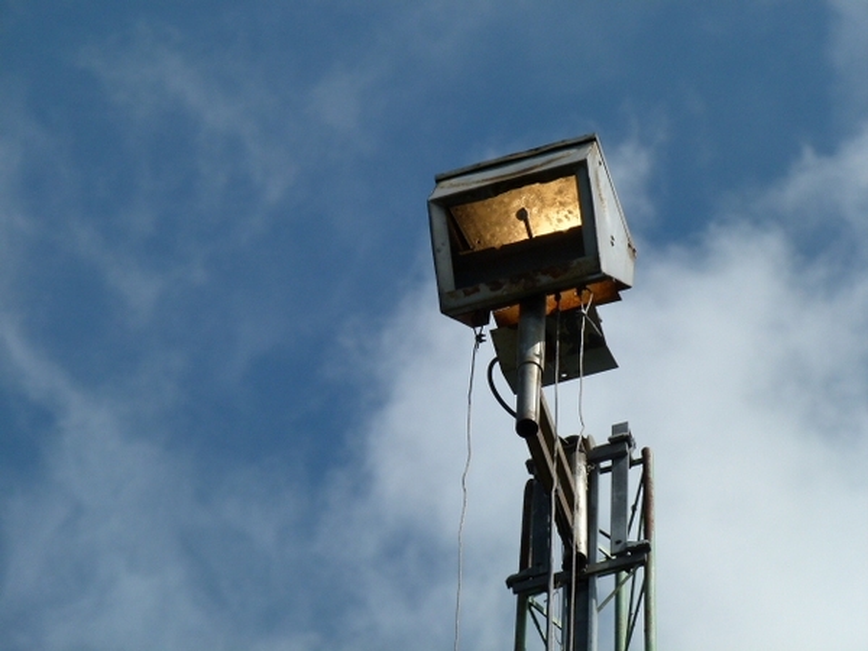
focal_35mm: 352
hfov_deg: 5.6
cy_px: 326
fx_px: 8826
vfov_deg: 4.2
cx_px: 434
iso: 100
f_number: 4.1
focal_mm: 63.4
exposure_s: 1/1000
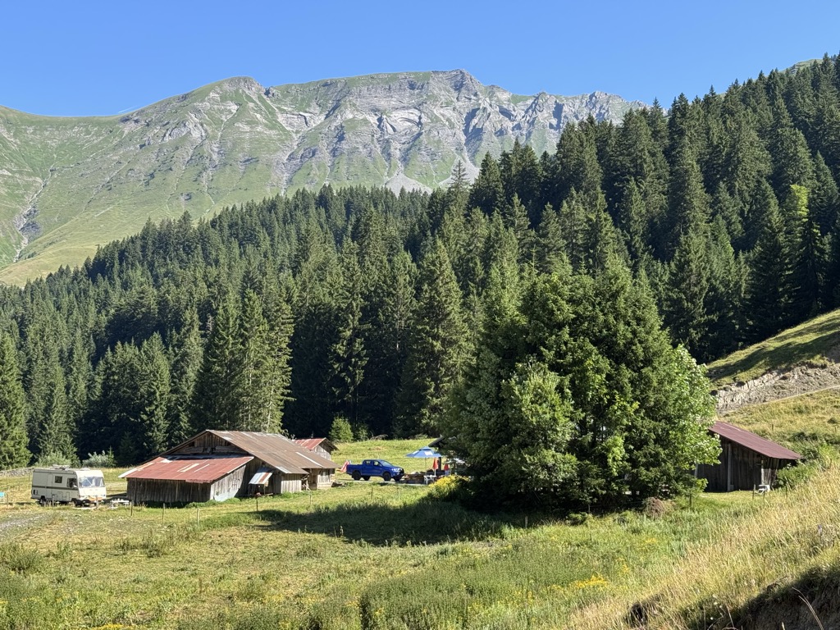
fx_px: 1165
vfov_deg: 30.3
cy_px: 315
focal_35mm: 48
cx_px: 420
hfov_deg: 39.7
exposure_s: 1/1339
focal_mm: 6.76
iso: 64
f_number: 1.78
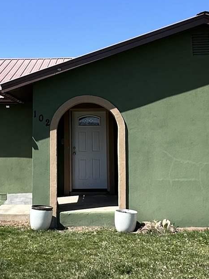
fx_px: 419
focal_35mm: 52
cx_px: 82
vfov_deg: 36.4
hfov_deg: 28.0
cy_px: 89
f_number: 2.2
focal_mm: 2.22
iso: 40
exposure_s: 1/1304
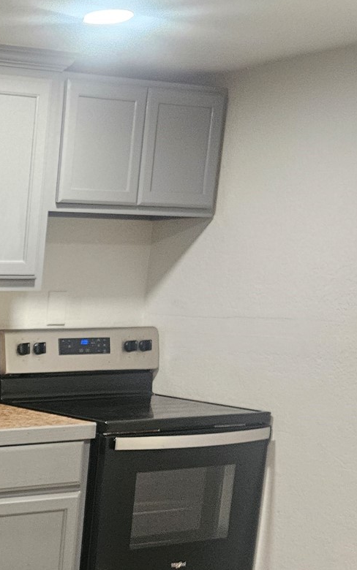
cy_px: 484
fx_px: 933
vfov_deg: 32.7
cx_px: -241
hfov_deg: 18.2
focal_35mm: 60
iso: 640
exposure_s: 1/120
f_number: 1.8
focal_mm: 5.4
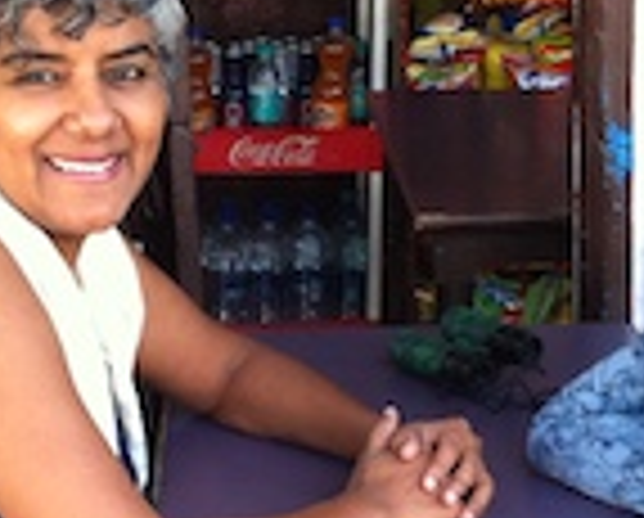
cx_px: 302
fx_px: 2273
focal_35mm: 119
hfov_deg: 16.1
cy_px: 381
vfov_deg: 13.0
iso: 100
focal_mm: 3.85
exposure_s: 1/60
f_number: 2.8
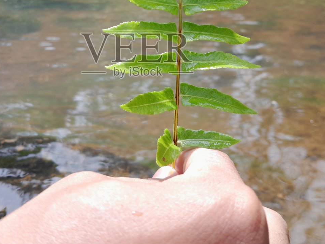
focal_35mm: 45
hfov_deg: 42.0
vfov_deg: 31.5
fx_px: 422
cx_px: 137
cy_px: 56
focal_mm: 4
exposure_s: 1/167
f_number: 1.8
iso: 20
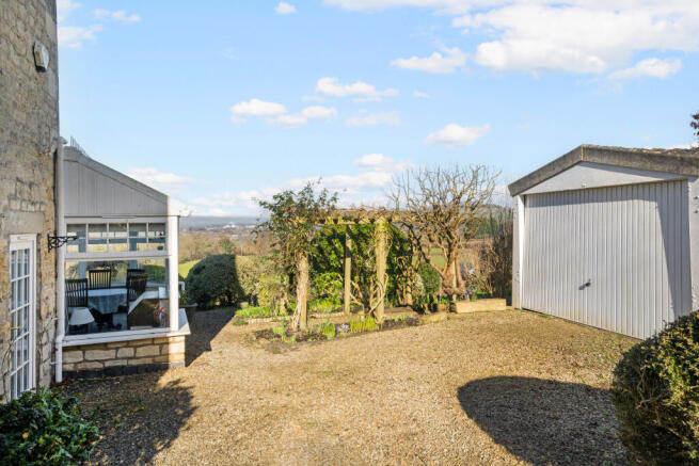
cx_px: 350
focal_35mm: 25
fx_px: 485
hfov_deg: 71.5
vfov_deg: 51.3
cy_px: 233
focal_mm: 25
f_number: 10
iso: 500
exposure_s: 1/500
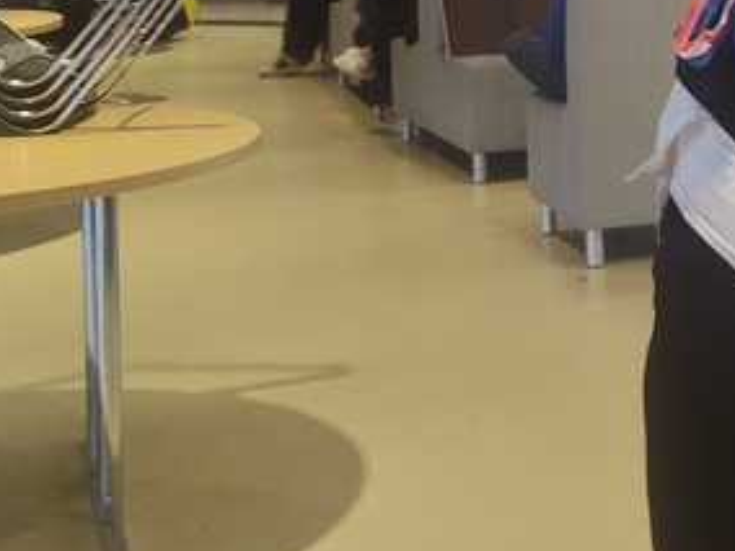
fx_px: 1762
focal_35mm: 83
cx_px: 815
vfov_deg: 17.4
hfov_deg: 22.2
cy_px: 0
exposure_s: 1/120
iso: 813
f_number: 1.8
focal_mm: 5.56
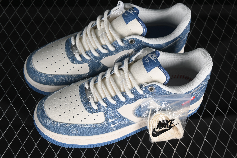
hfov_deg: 27.0
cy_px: 79
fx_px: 494
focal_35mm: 75
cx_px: 118
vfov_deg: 18.2
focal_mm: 50
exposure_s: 1/80
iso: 160
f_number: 7.1
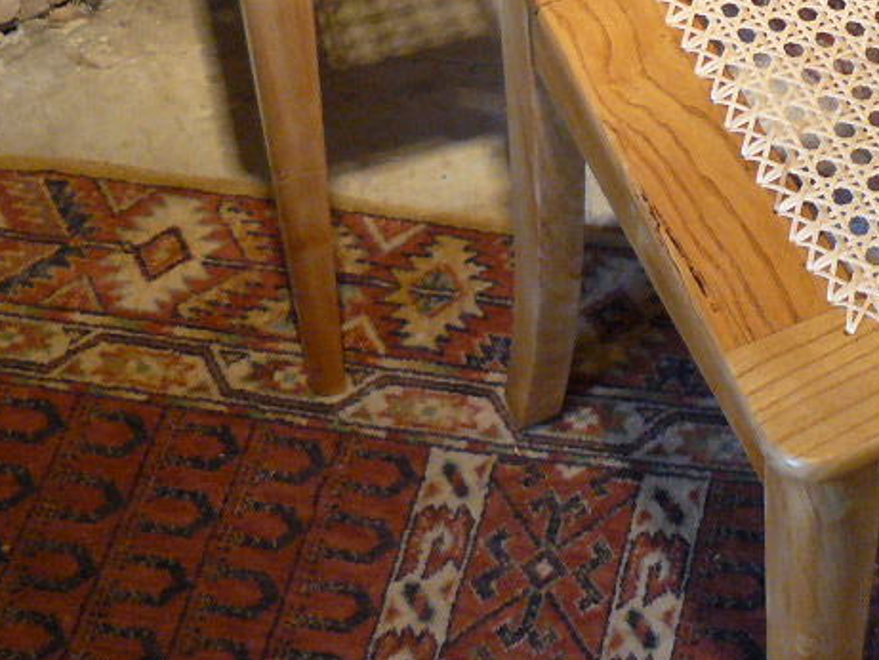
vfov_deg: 14.2
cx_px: 1041
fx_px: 2540
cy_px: -200
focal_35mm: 100
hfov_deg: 18.6
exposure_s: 1/8
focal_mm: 6
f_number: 2.8
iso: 200
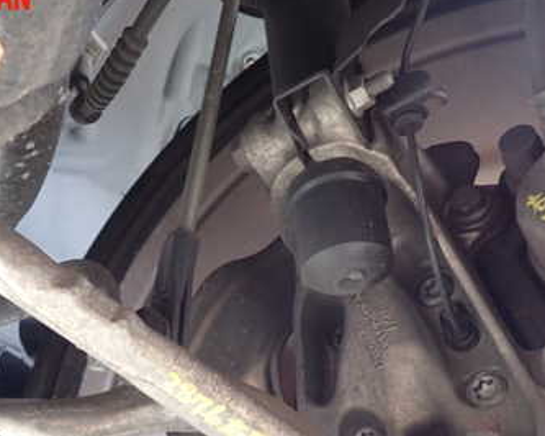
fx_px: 709
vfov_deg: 33.2
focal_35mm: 44
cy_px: 347
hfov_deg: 41.9
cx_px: 224
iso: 200
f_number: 2
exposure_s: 1/60
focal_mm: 4.5
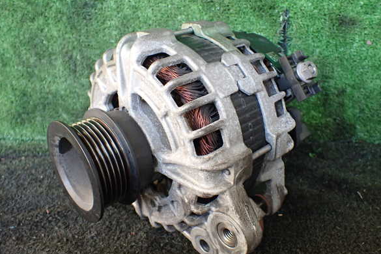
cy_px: 128
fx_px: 339
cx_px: 190
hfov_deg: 58.7
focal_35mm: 32
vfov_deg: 41.1
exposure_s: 1/125
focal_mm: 5.4
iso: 320
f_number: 2.3
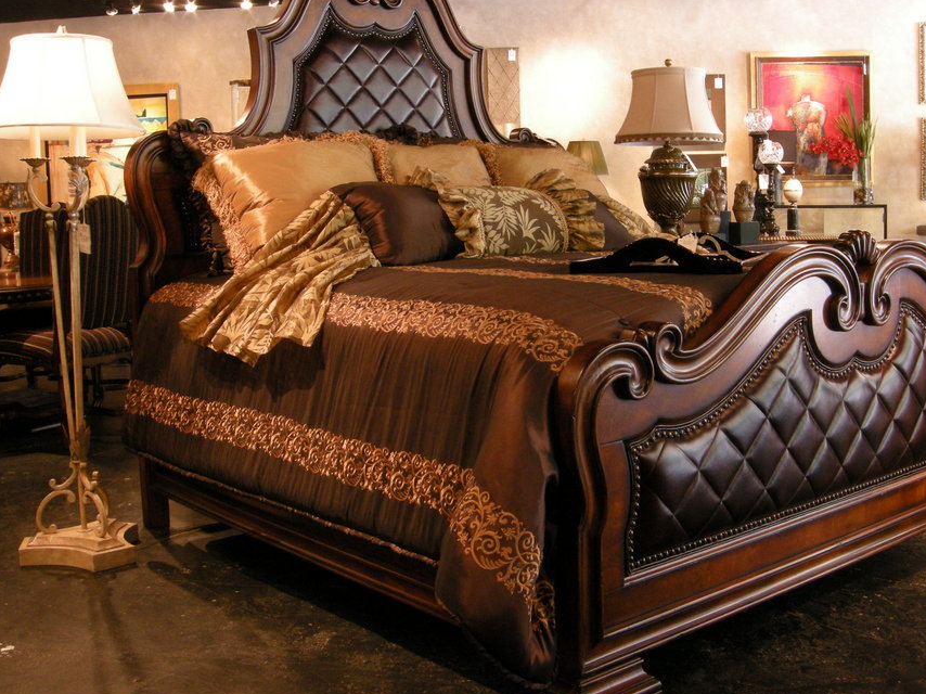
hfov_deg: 45.7
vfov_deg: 35.1
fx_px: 1096
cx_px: 524
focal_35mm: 41
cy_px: 318
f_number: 6.1
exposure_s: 1/4
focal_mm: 7.5
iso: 200
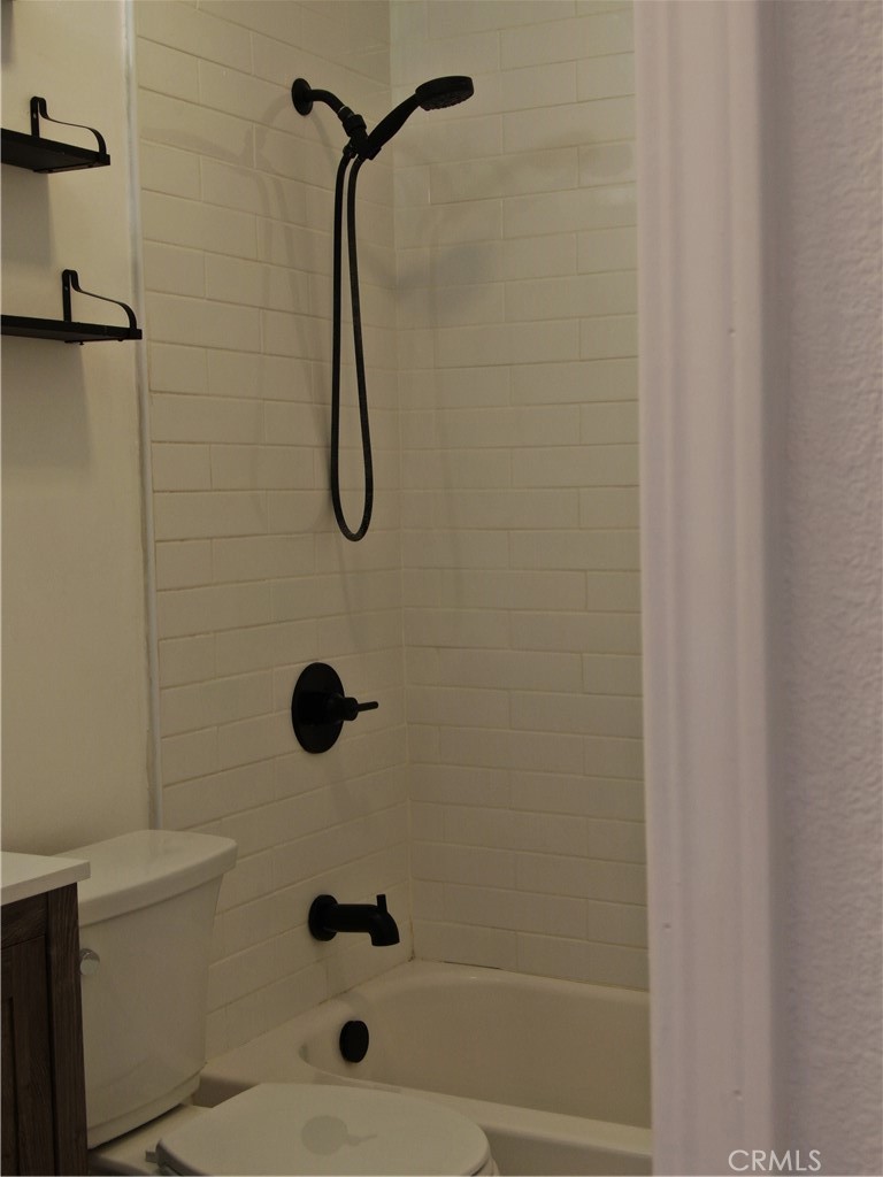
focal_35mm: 48
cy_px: 588
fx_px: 1633
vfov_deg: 39.7
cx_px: 442
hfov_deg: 30.3
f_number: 3.8
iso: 120
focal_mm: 8.6
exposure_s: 1/30
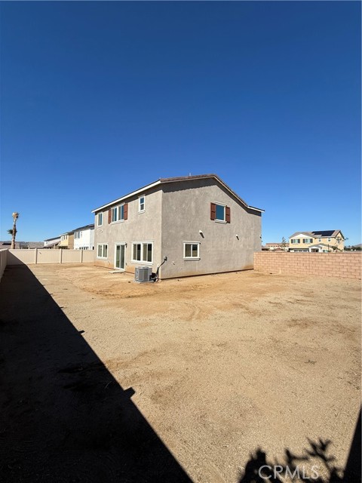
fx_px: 195
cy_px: 242
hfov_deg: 85.7
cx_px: 181
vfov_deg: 102.1
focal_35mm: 14
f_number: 2.2
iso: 50
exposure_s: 1/3891
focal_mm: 2.22
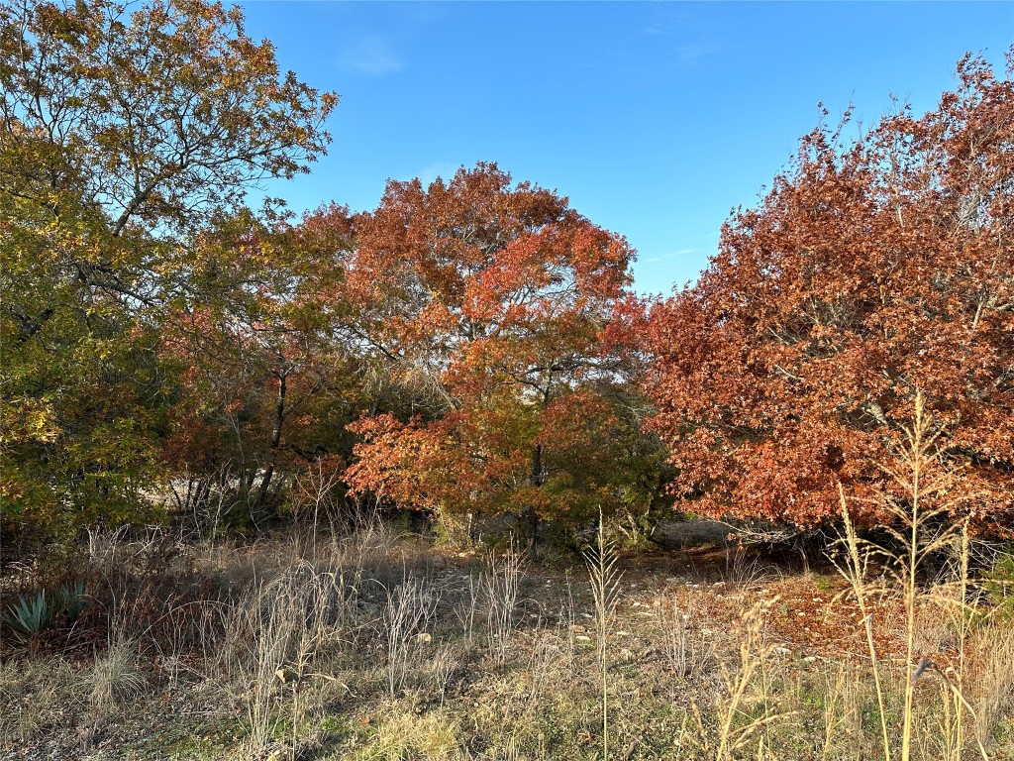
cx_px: 507
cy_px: 380
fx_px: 703
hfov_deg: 71.6
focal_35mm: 24
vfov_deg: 56.8
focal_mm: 6.86
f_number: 1.78
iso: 80
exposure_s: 1/1433
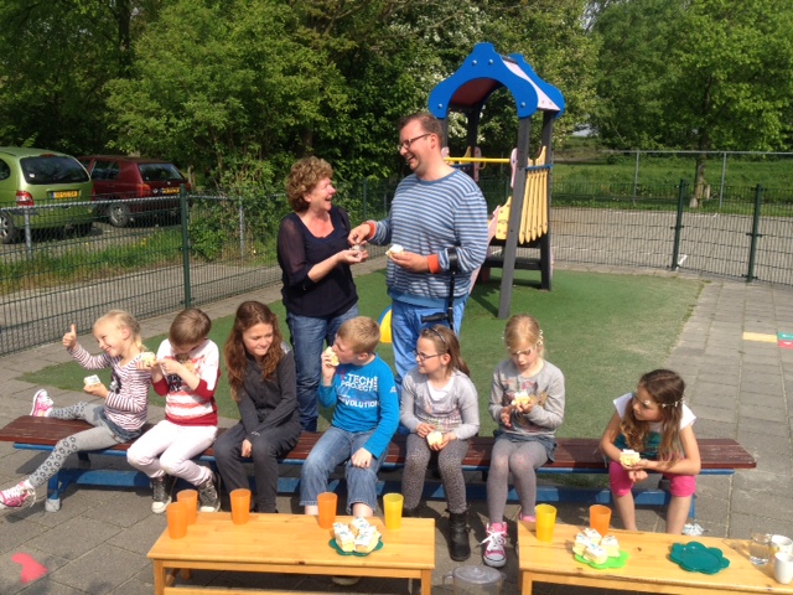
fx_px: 802
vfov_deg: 40.7
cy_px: 298
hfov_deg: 52.6
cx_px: 396
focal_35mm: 35
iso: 50
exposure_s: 1/1534
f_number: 2.4
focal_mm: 4.28
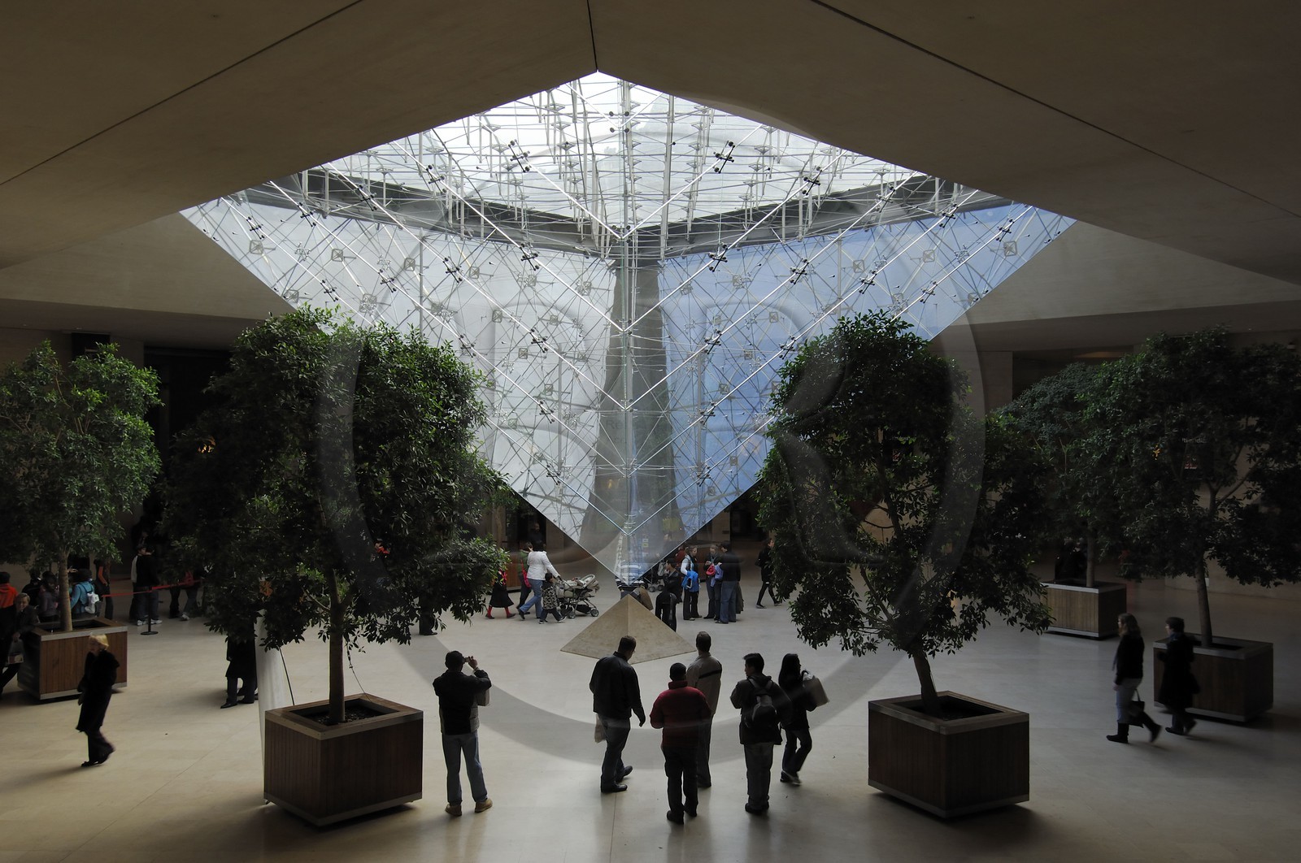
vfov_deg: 43.5
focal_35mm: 30
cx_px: 650
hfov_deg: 62.0
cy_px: 432
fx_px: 1083
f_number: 6.3
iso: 160
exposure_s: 1/60
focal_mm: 20
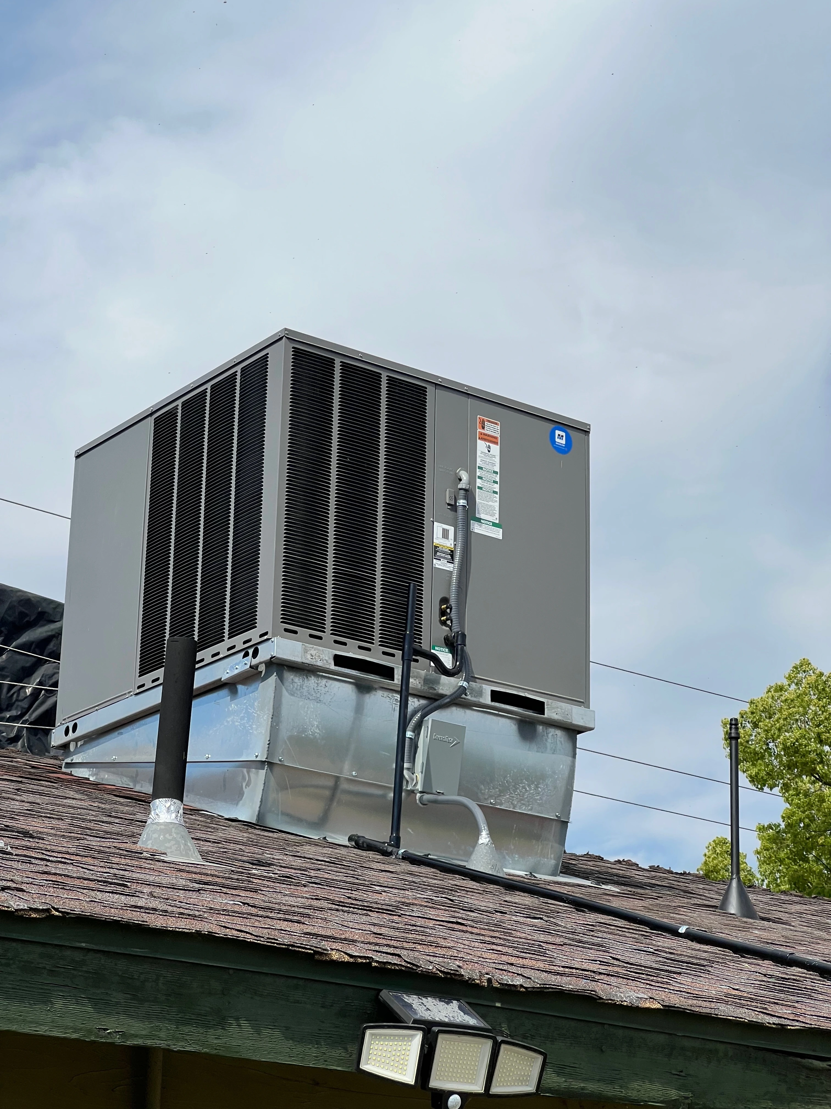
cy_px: 554
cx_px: 416
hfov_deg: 19.1
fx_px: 2465
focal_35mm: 77
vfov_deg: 25.3
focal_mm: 9
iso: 32
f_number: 2.8
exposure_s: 1/1167
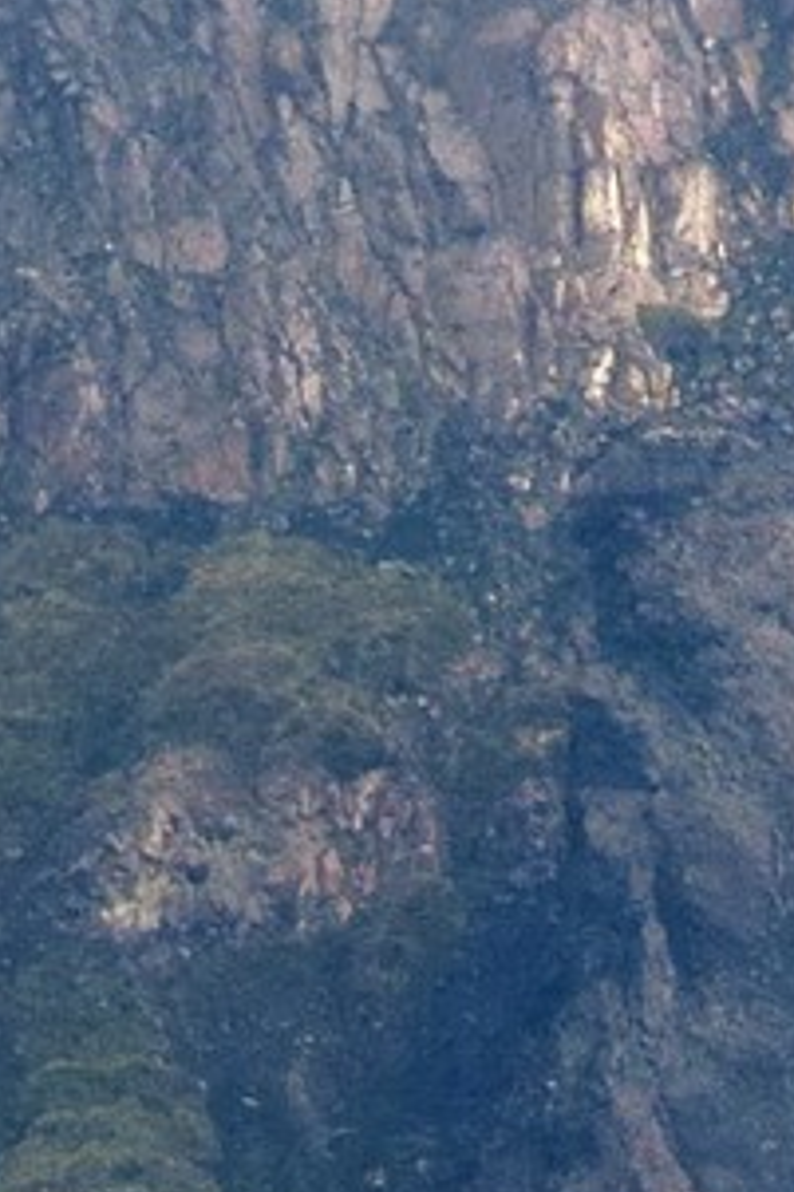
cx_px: 2639
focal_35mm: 1591
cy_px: 4091
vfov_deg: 1.3
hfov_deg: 0.9
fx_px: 52692
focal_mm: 200
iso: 800
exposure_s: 1/320
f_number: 9
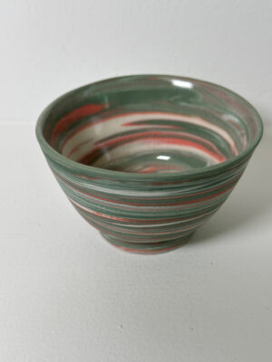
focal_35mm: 48
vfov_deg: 39.7
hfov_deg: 30.3
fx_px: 503
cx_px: 136
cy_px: 181
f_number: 1.78
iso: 80
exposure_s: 1/121
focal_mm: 6.86
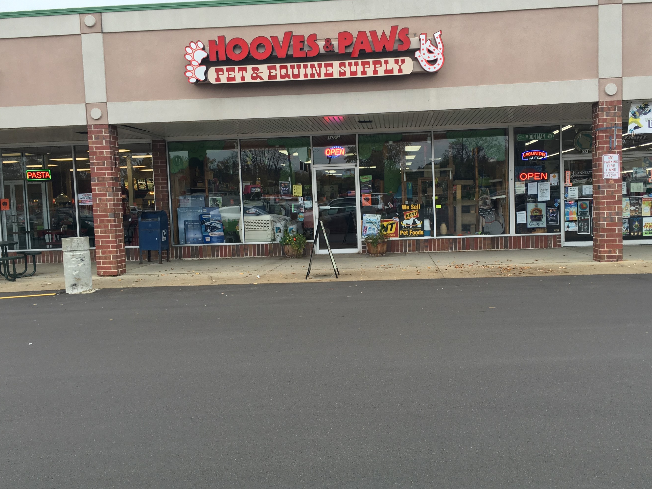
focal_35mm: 33
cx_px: 356
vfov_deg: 42.9
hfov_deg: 55.3
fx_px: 622
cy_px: 245
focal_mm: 4.15
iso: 25
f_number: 2.2
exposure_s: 1/124
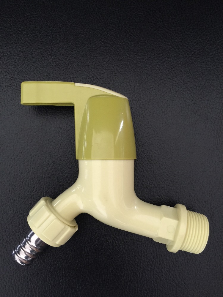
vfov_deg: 61.7
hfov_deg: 48.2
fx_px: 249
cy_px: 148
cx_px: 112
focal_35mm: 29
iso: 64
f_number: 2.2
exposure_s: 1/15
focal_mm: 4.15
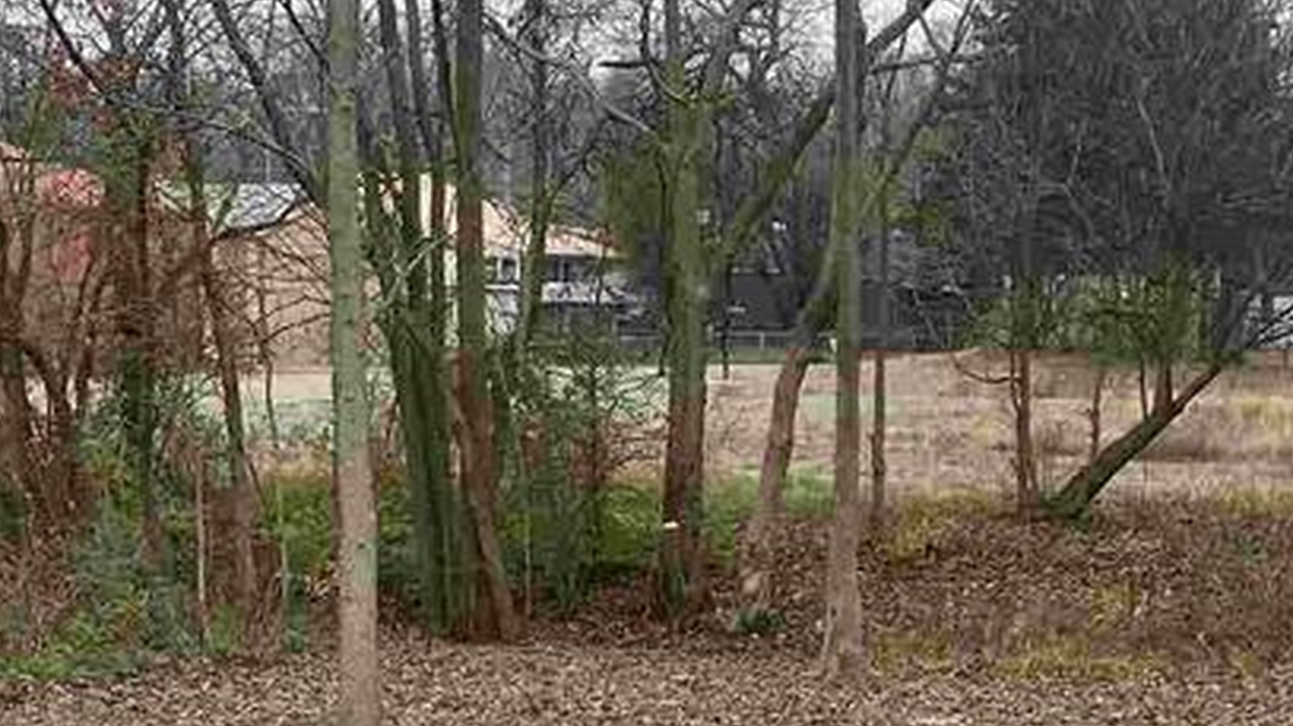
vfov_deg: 11.8
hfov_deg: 21.4
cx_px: 735
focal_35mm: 100
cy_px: 894
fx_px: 3427
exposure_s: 1/499
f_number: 1.8
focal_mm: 4.25
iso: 32
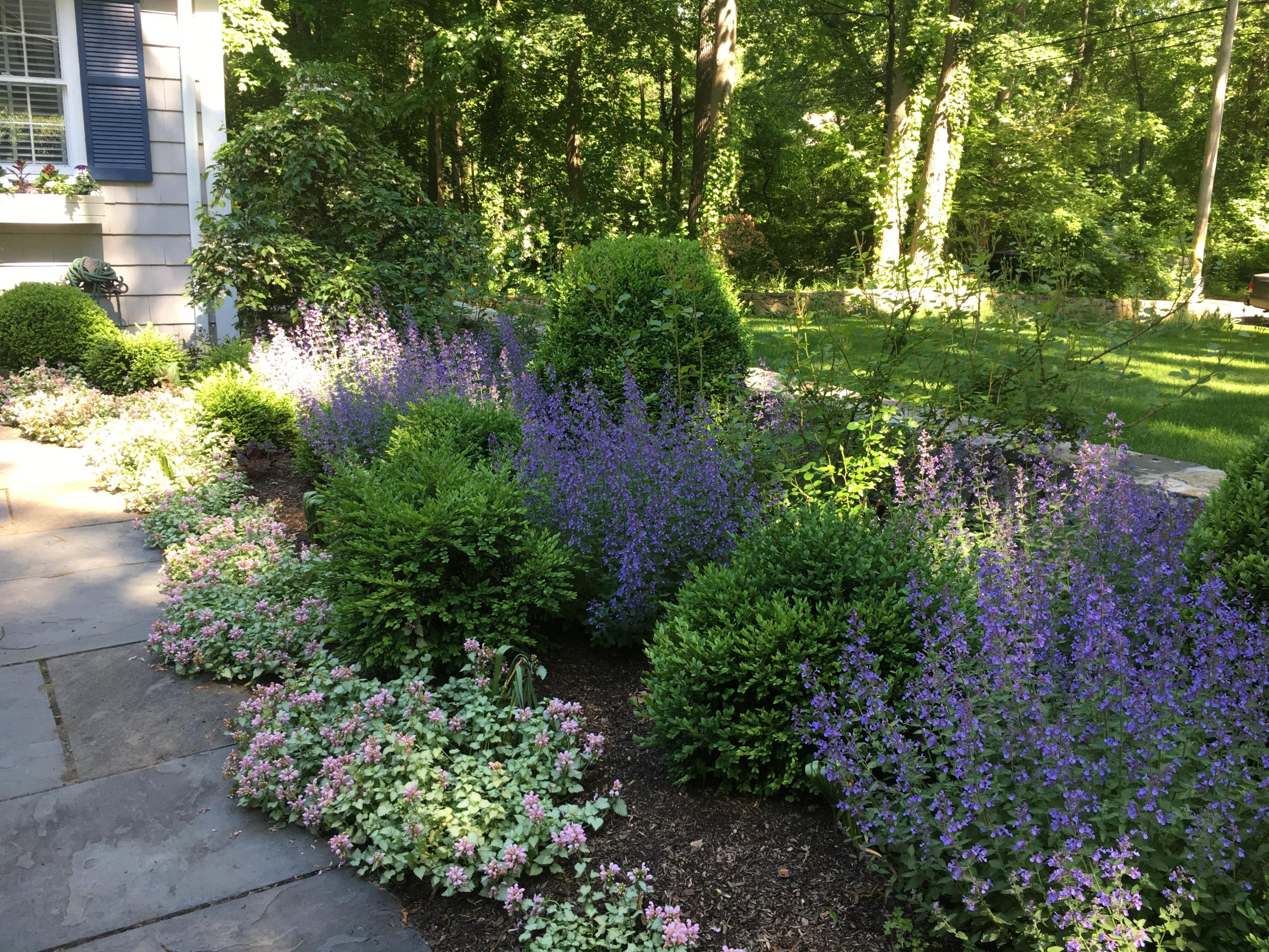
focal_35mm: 29
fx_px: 1063
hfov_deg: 61.7
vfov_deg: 48.2
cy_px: 476
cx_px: 634
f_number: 2.2
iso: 32
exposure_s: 1/120
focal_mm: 4.15
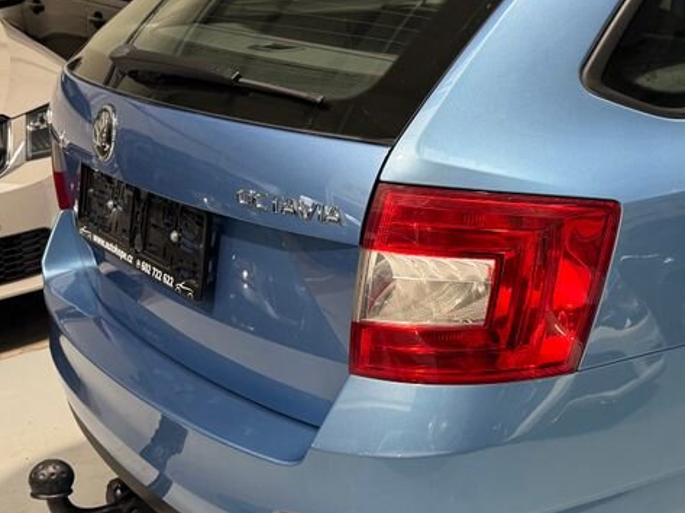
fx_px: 1028
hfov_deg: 33.5
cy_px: 261
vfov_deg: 28.0
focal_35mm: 52
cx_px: 694
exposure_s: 1/60
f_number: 1.78
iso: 250
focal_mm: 6.76
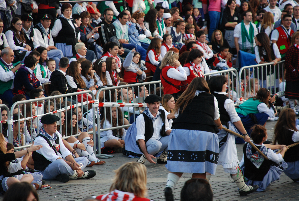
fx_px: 1685
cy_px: 100
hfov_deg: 10.1
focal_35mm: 202
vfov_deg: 6.8
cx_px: 150
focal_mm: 135
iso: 400
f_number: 5.6
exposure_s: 1/100
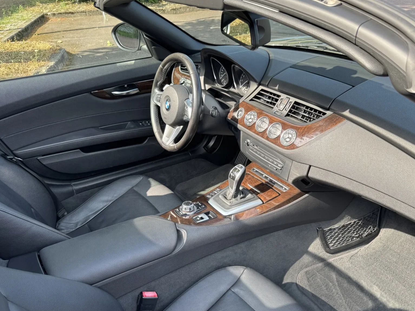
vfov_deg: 46.6
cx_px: 212
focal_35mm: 30
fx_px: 360
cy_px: 184
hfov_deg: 60.0
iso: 80
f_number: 1.78
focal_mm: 6.76
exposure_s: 1/425
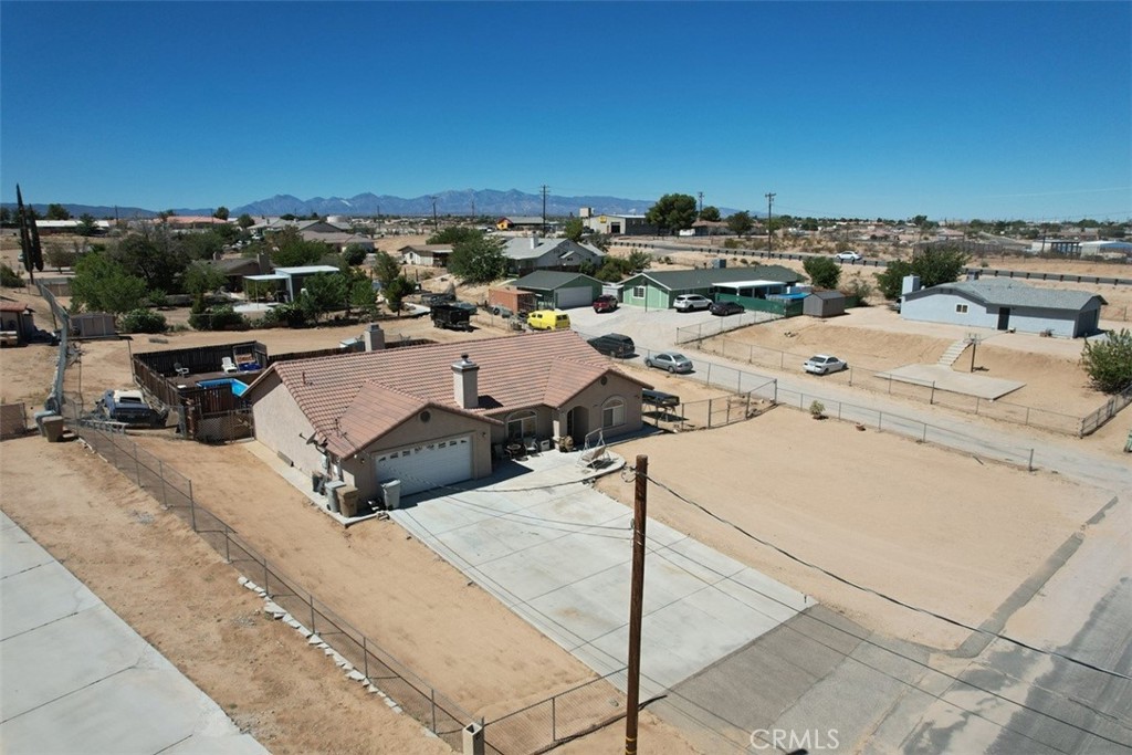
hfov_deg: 78.6
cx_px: 566
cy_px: 378
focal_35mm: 22
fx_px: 692
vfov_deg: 57.2
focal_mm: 8.38
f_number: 2.8
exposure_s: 1/800
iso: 100
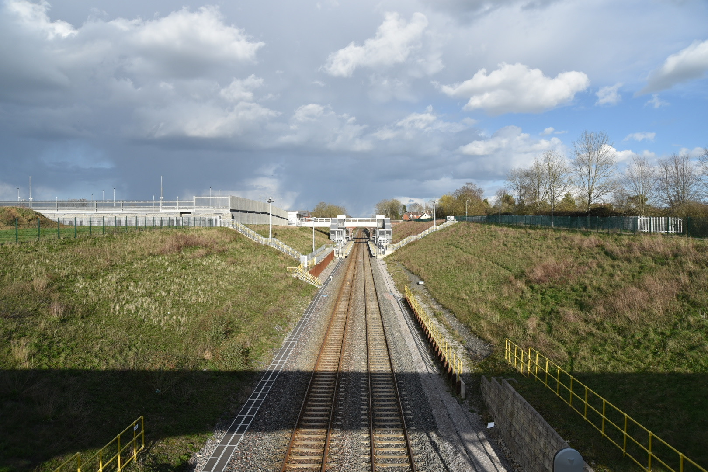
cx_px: 354
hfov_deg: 73.7
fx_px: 472
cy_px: 236
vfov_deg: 53.1
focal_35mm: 24
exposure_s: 1/400
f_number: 10
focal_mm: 24
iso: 200
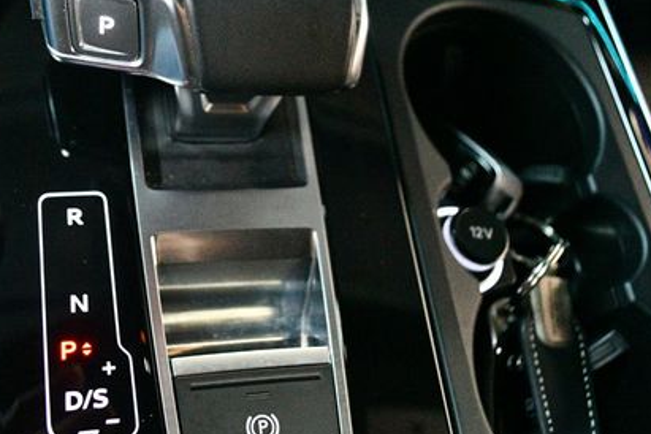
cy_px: 173
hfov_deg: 46.1
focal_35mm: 42
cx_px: 253
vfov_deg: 31.8
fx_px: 759
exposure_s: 1/50
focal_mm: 18
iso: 12800
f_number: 3.5
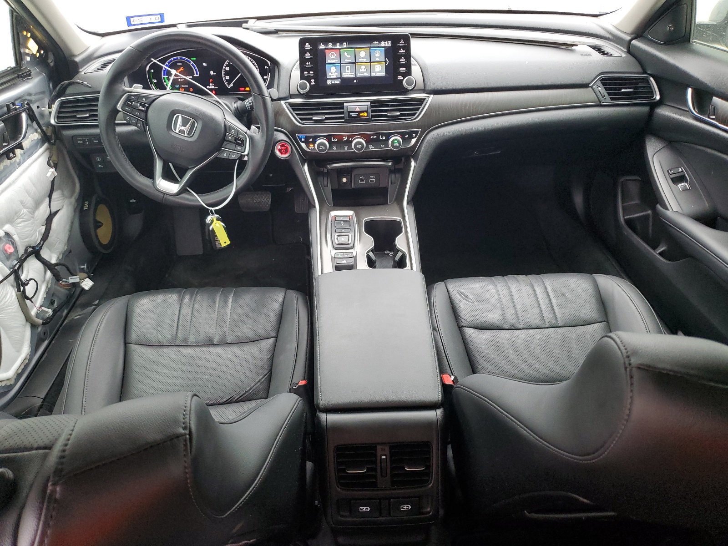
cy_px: 273
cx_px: 364
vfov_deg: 53.1
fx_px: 547
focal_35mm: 26
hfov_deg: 67.3
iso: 128
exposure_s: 1/60.2
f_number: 1.5
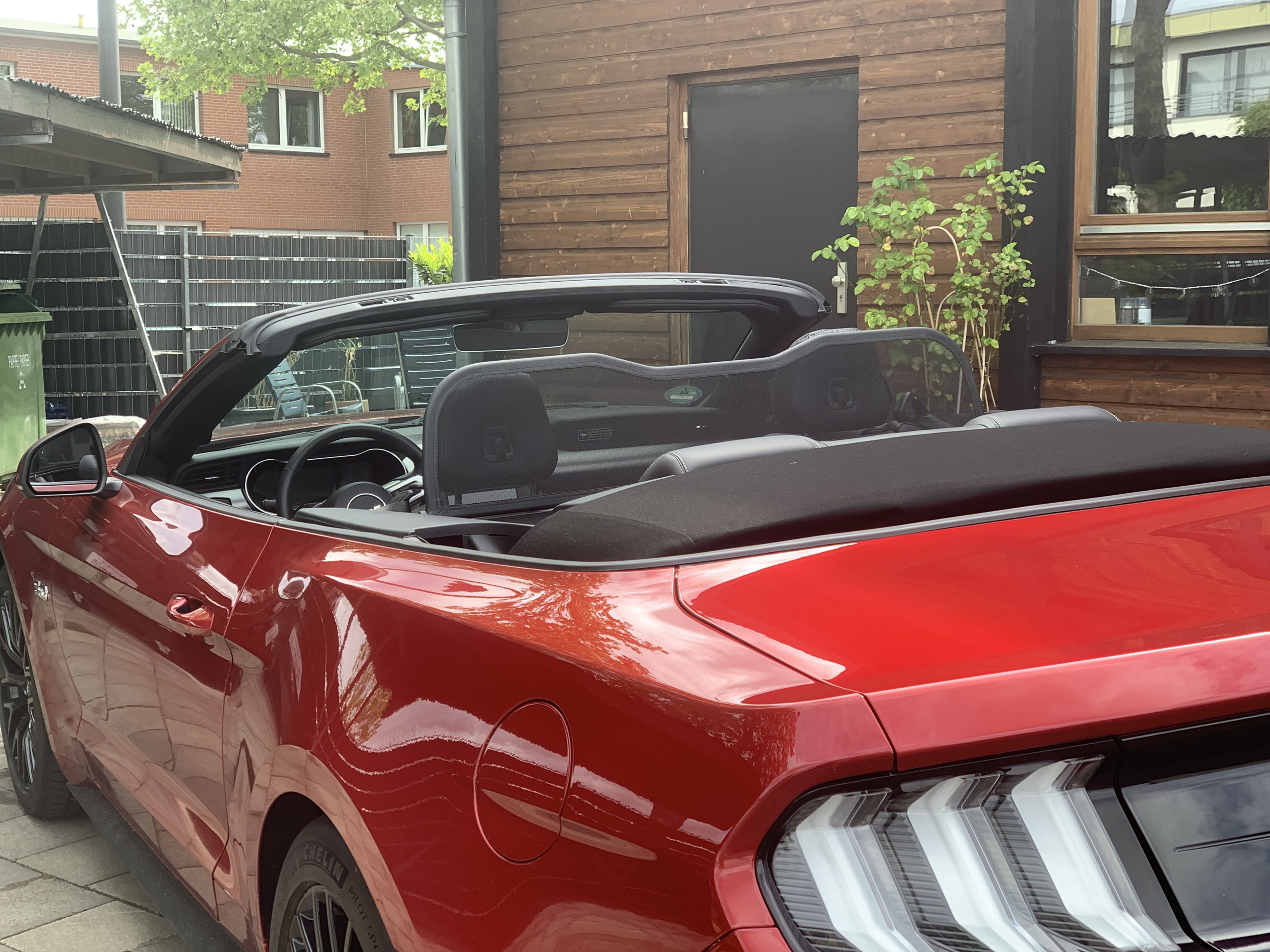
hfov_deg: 36.8
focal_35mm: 52
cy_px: 476
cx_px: 635
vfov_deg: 28.0
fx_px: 1908
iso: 16
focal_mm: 6
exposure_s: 1/139
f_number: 2.4
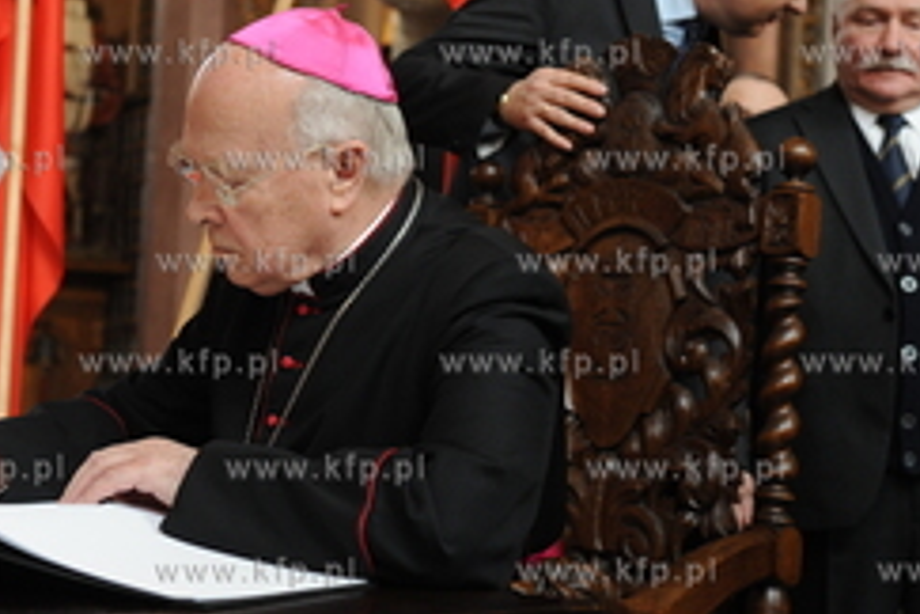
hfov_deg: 25.7
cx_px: 458
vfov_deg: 17.2
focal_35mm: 79
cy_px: 208
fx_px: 2019
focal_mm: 48
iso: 1600
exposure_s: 1/200
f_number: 4
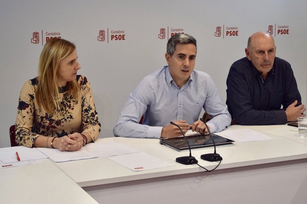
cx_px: 154
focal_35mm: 75
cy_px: 102
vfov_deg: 18.2
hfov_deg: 27.0
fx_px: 640
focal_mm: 50
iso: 400
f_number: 5.6
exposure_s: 1/60
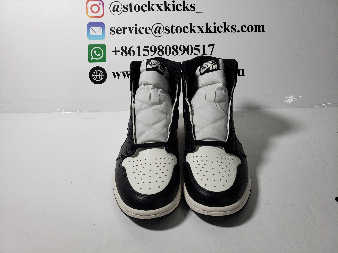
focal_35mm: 26
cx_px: 169
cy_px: 126
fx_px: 254
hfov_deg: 67.3
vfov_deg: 53.1
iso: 50
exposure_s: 1/517
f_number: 1.5
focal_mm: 4.3
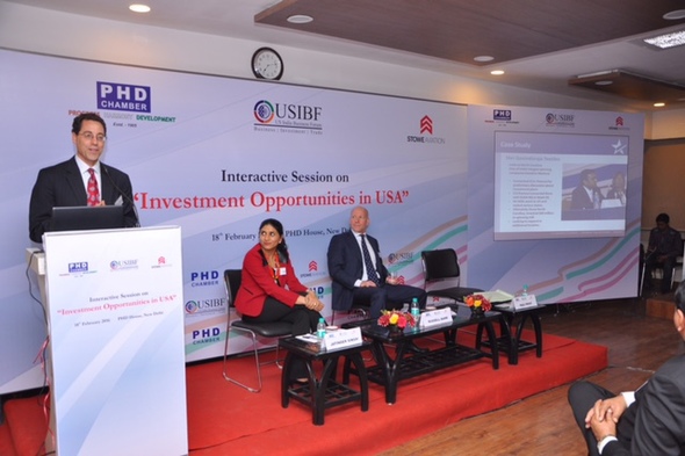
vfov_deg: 41.7
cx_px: 342
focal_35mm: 32
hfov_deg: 59.5
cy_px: 228
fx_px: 599
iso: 640
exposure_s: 1/125
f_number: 4.5
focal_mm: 21
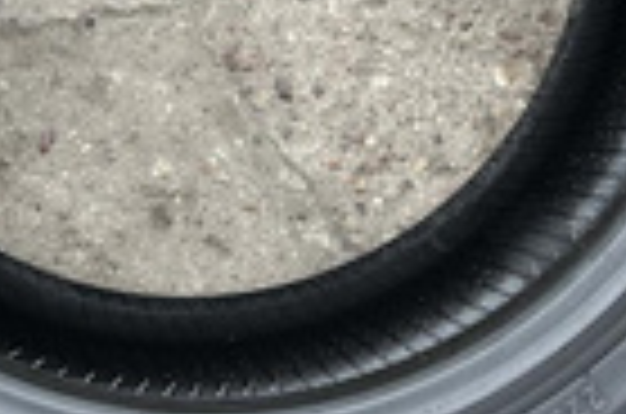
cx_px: 153
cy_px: -130
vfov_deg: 15.9
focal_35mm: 81
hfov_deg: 24.8
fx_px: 1405
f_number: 1.78
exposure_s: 1/452
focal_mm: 6.86
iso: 80
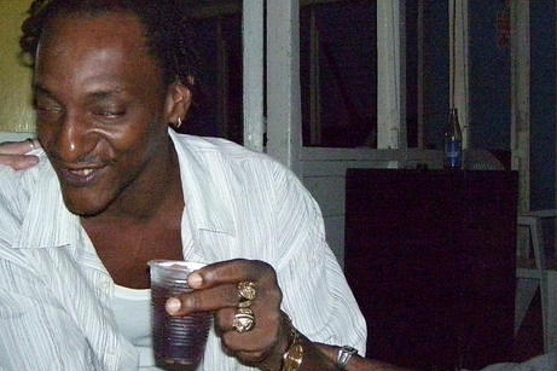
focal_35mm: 52
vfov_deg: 26.0
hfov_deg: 38.2
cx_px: 271
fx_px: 804
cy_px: 172
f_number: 2.7
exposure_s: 1/60
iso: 1250
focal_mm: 6
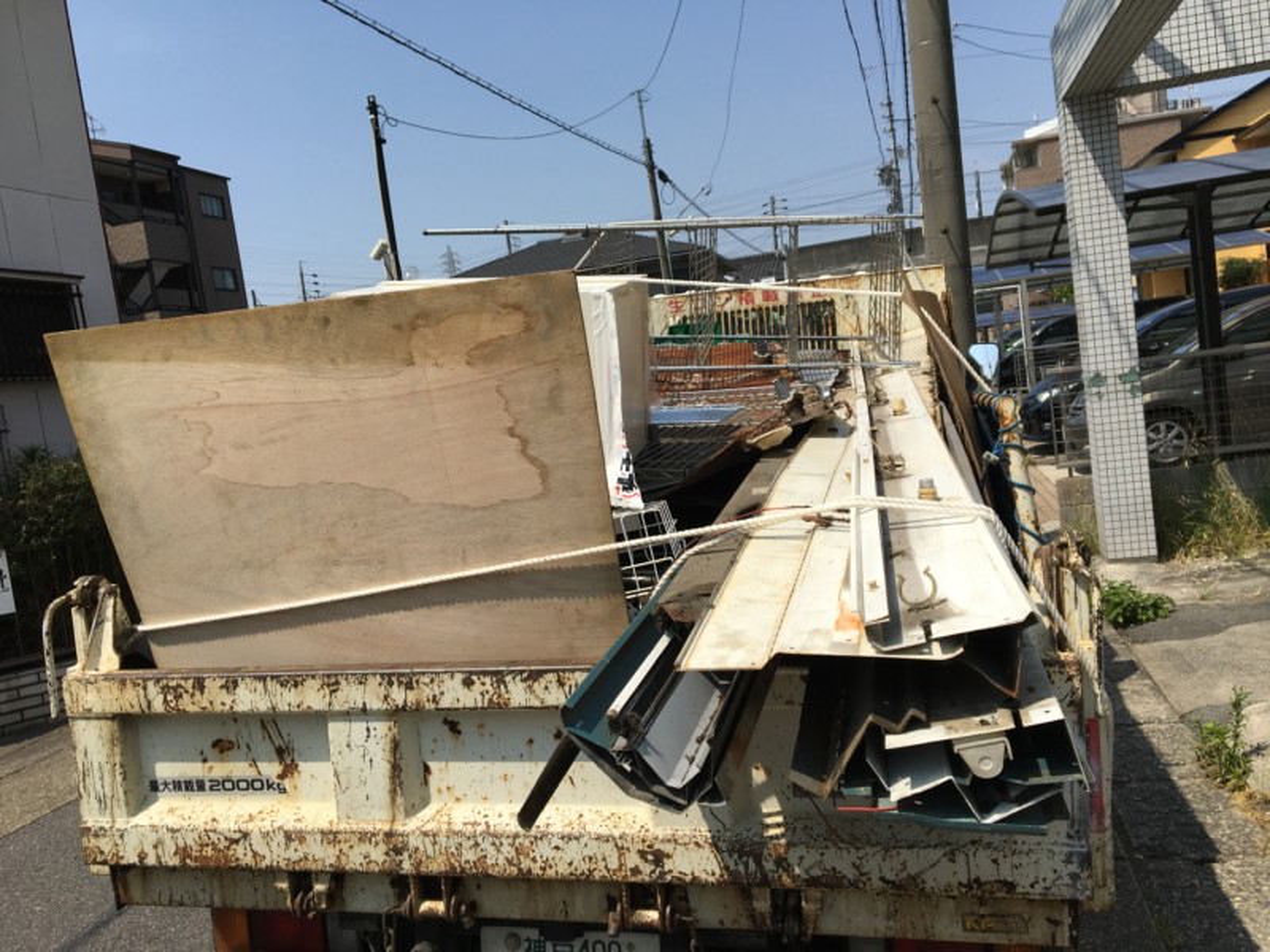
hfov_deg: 61.7
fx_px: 1064
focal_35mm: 29
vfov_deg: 48.2
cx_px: 635
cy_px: 476
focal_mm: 4.15
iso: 25
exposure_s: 1/2481
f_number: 2.2
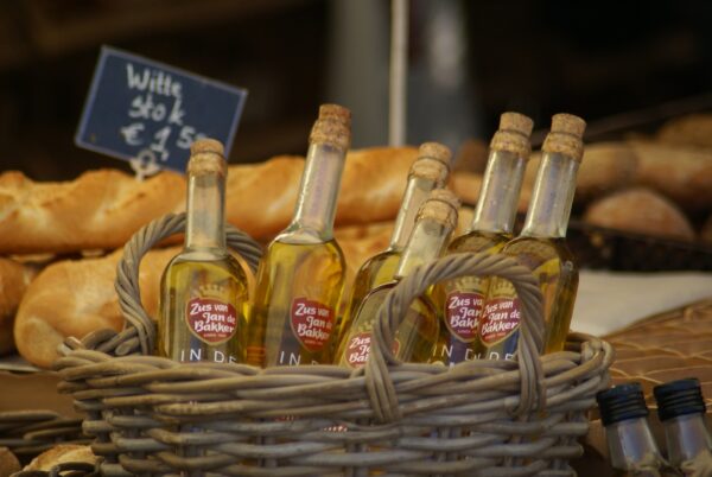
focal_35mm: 375
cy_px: 238
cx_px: 356
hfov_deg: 5.5
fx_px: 7428
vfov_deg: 3.7
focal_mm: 250
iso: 200
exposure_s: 1/400
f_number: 5
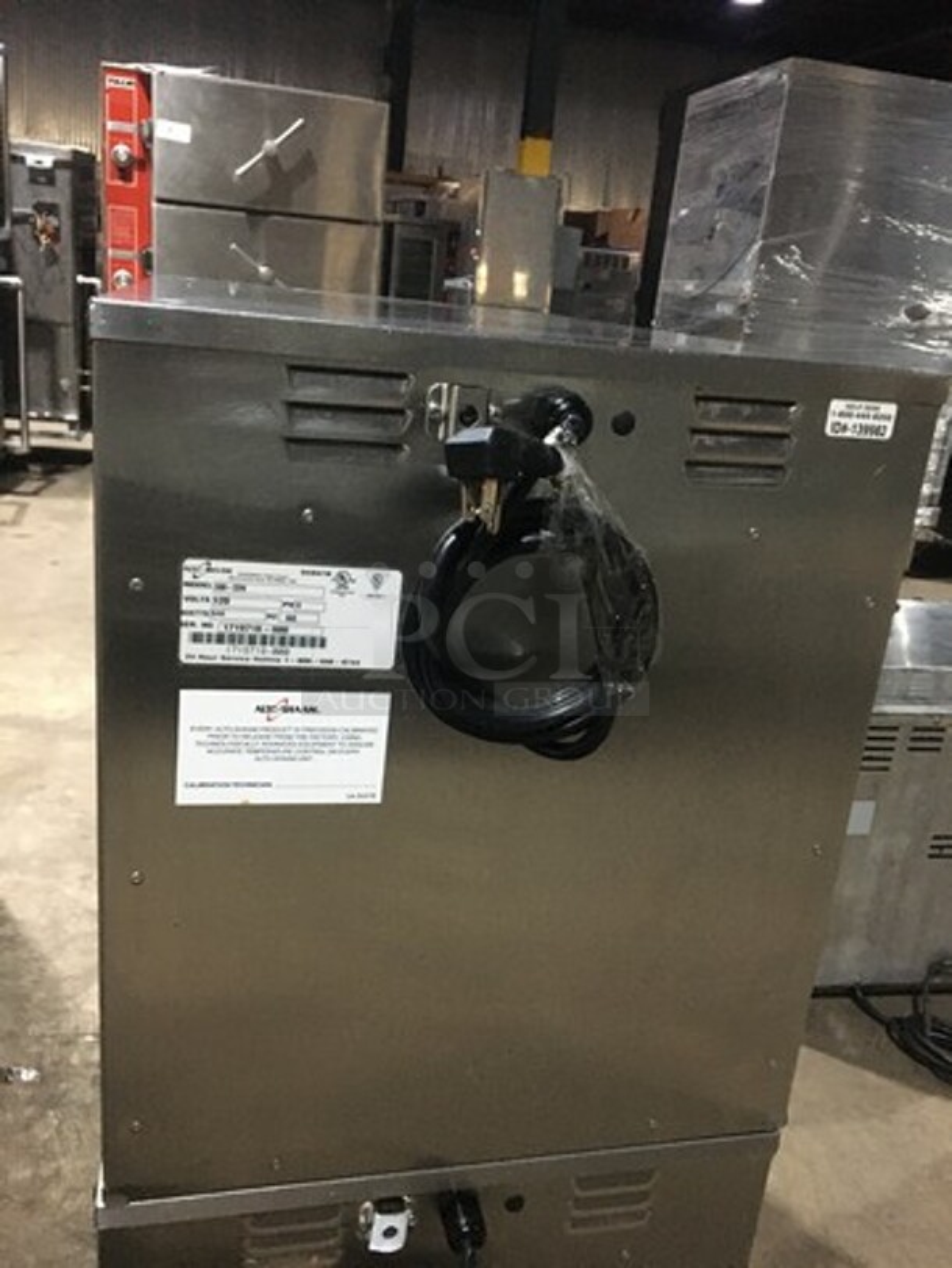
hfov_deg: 48.2
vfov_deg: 61.7
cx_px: 476
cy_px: 634
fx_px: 1063
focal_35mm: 29
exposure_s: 1/15
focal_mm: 4.15
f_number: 2.2
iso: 250
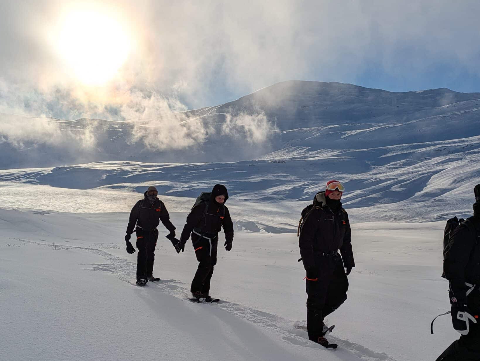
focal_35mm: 39
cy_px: 186
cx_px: 267
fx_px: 541
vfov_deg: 36.8
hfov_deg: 47.8
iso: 36
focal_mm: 5.43
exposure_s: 1/17857
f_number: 1.89
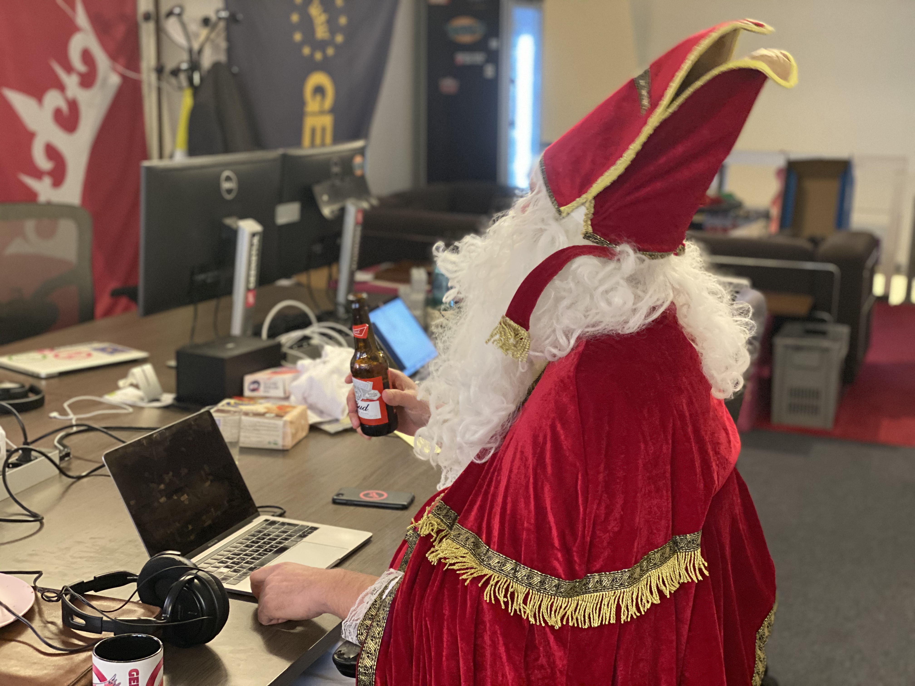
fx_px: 1375
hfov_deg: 36.8
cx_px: 458
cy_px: 343
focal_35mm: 52
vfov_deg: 28.0
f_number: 2
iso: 400
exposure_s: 1/29
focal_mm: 6
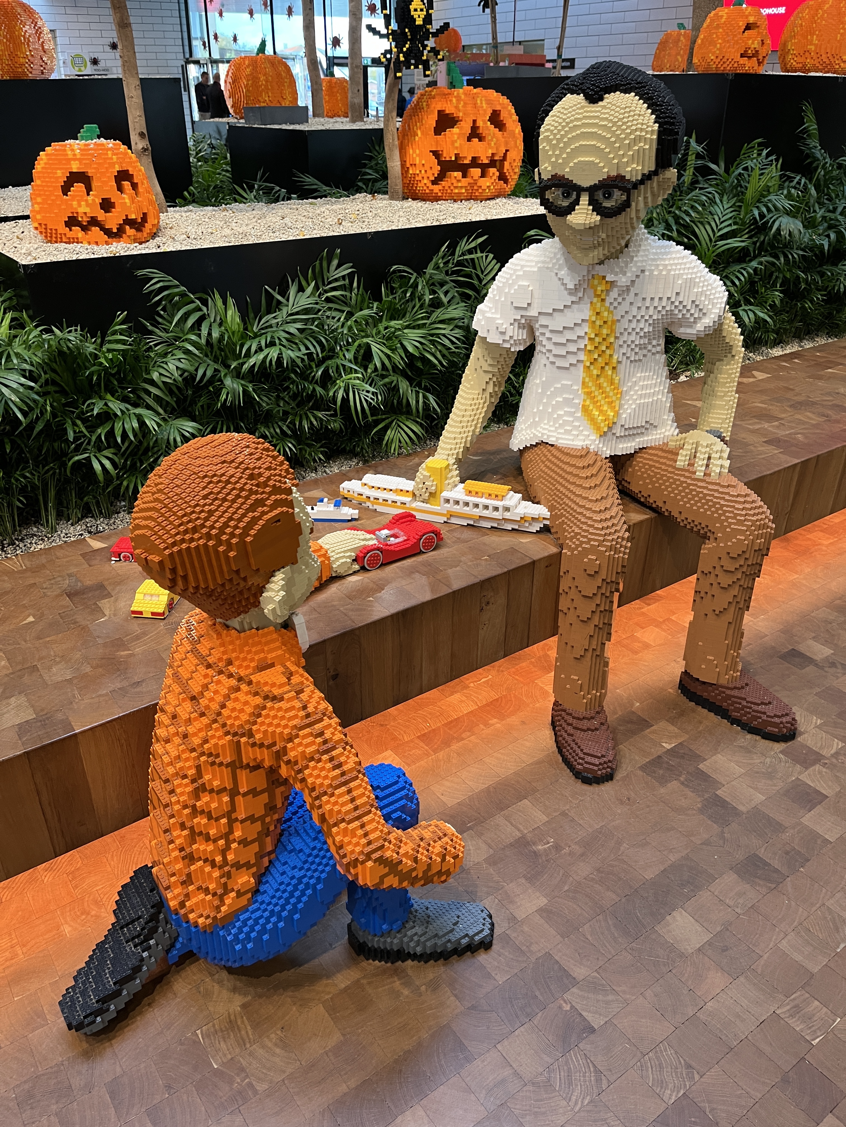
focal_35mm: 26
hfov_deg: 53.1
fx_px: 847
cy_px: 564
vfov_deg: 67.3
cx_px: 423
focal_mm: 5.1
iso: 125
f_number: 1.6
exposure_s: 1/87
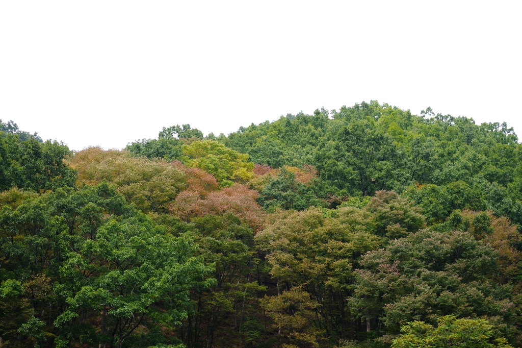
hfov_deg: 38.2
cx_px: 261
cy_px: 174
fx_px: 754
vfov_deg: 26.0
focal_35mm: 52
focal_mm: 35
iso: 100
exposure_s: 1/320
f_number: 3.5
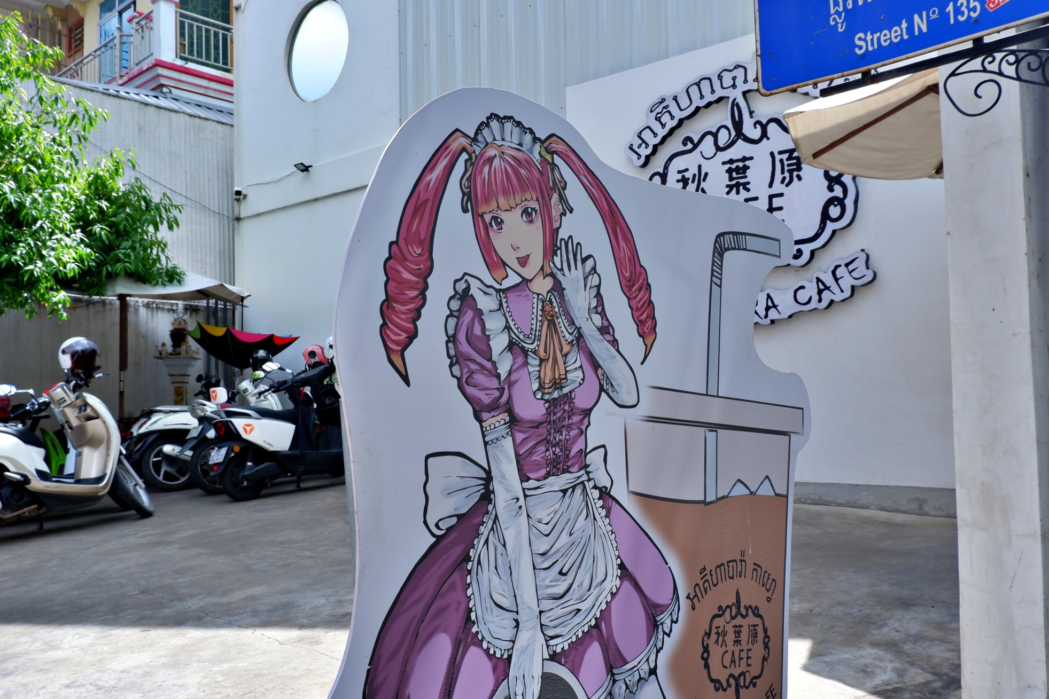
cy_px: 376
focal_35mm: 30
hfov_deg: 61.9
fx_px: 874
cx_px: 548
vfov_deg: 43.6
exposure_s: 1/200
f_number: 8
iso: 200
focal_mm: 15
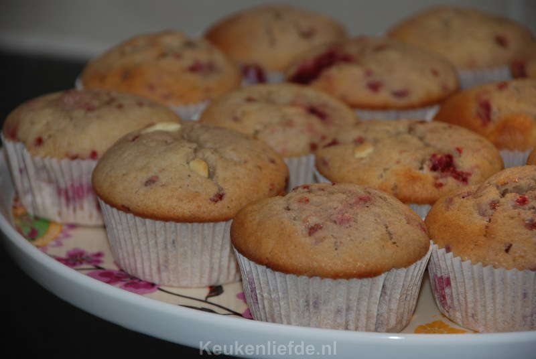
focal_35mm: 202
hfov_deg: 10.1
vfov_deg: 6.8
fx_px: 3019
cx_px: 268
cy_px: 180
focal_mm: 135
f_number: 5.6
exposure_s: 1/60
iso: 160
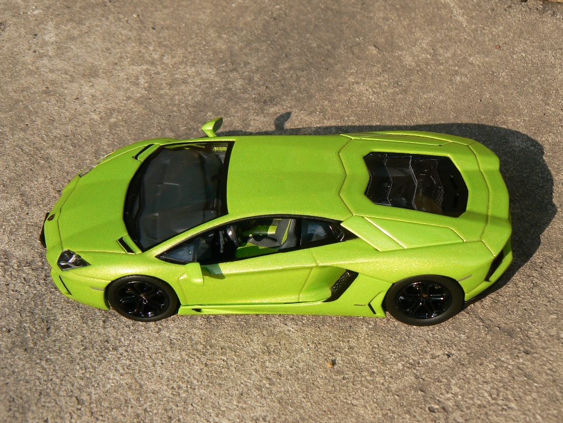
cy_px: 206
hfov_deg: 29.4
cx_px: 285
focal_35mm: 66
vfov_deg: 22.3
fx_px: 1074
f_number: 5.6
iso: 80
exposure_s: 1/400
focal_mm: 10.7
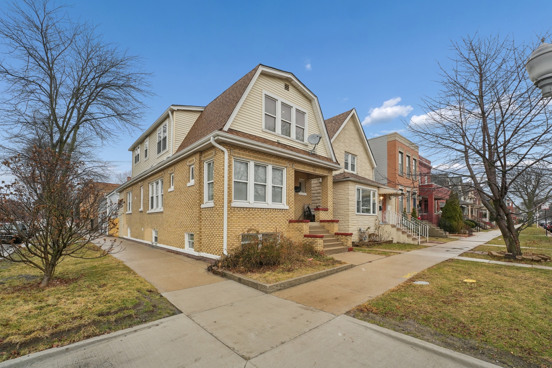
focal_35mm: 14
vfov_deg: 81.2
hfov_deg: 104.3
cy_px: 184
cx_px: 276
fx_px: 215
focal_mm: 14
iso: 400
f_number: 8
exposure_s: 1/200
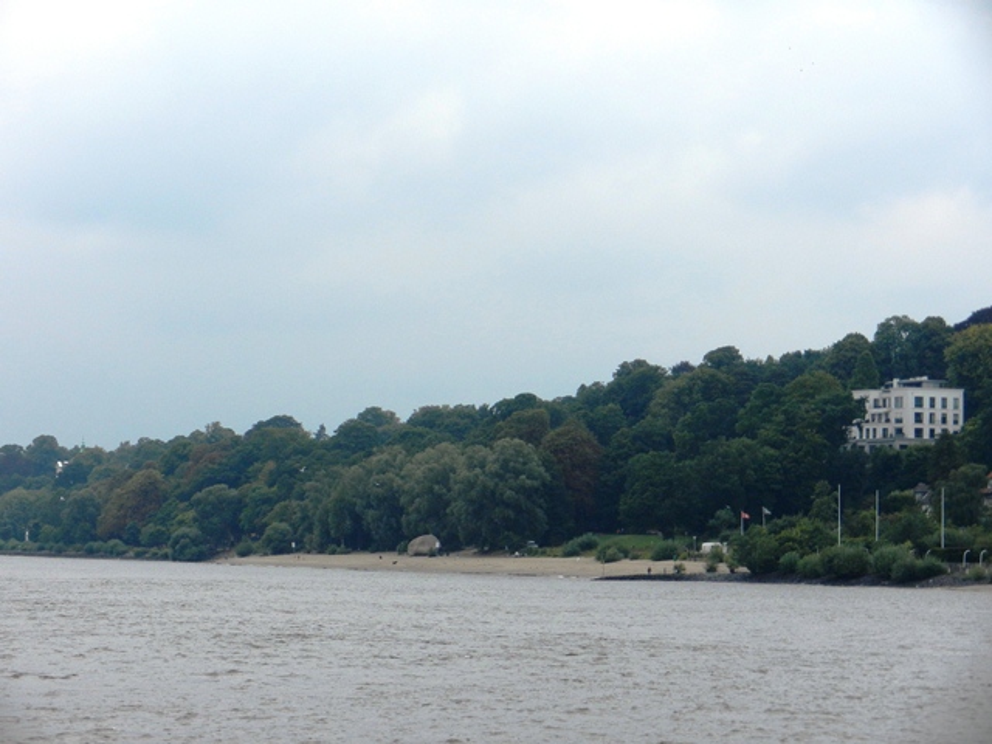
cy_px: 372
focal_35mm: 106
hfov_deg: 18.5
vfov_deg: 14.0
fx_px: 3038
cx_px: 496
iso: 160
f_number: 5
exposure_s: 1/800
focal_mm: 19.1
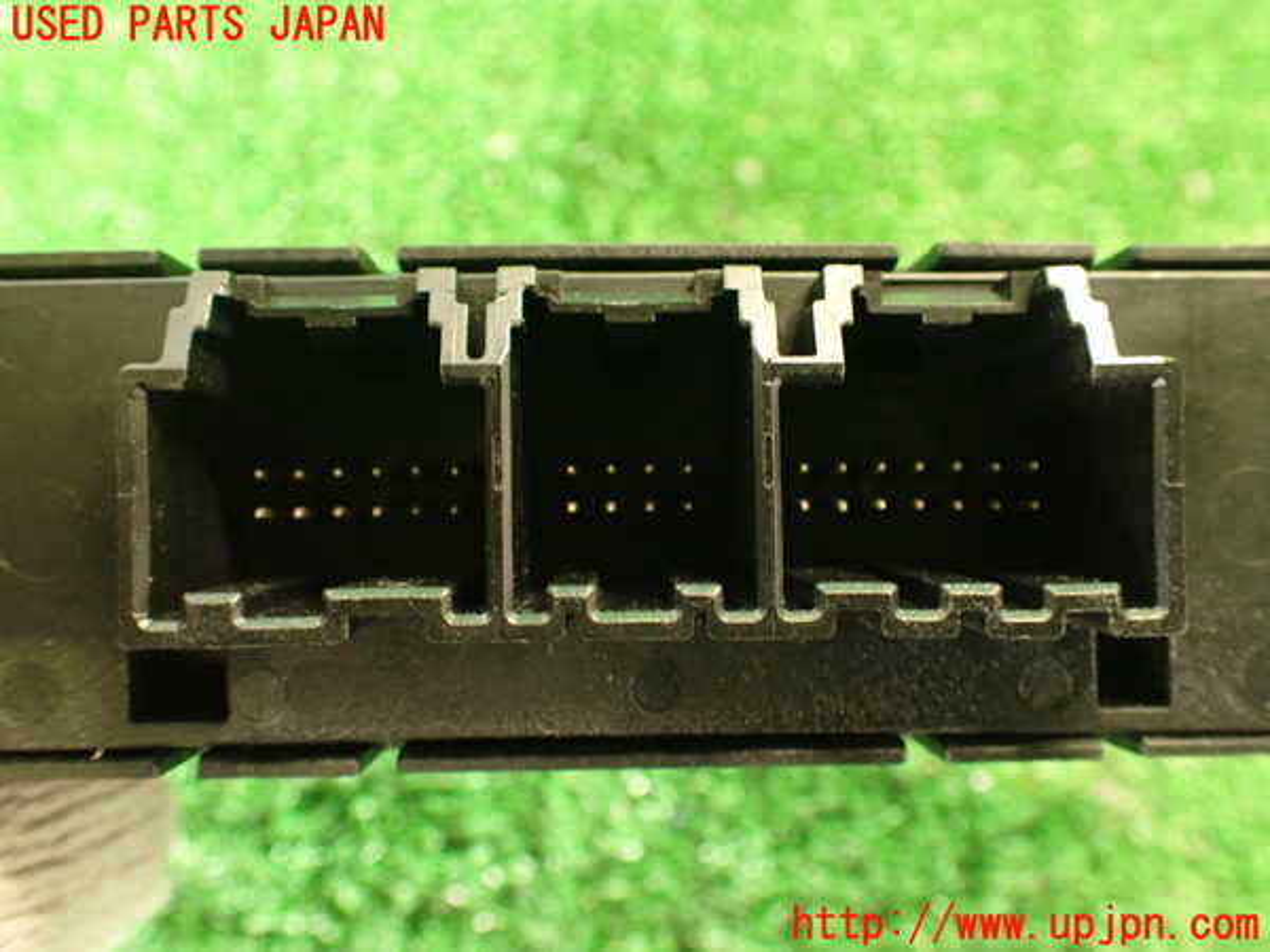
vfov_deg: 44.2
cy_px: 476
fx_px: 1174
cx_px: 635
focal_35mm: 32
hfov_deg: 56.8
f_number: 2.4
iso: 800
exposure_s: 1/20
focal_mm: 5.79
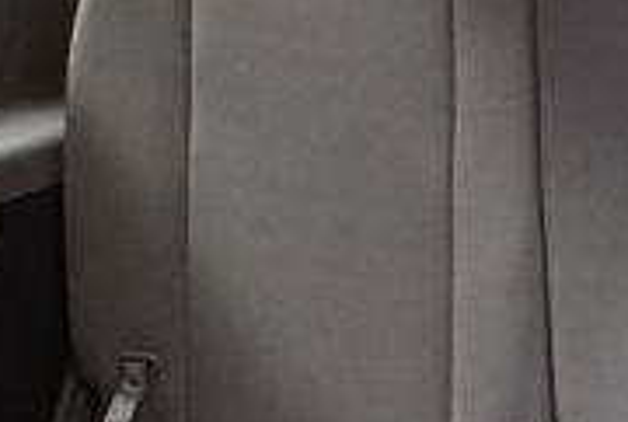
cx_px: 869
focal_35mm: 142
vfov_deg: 9.7
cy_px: 321
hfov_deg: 13.7
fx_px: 2483
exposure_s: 1/60
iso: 4000
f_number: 3.5
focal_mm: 20
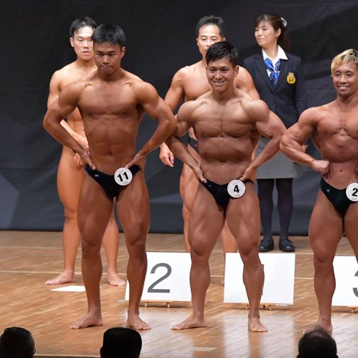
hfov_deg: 5.1
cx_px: 195
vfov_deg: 5.1
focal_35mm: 346
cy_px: 179
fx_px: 4048
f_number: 5.6
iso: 8000
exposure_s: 1/400
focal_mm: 180
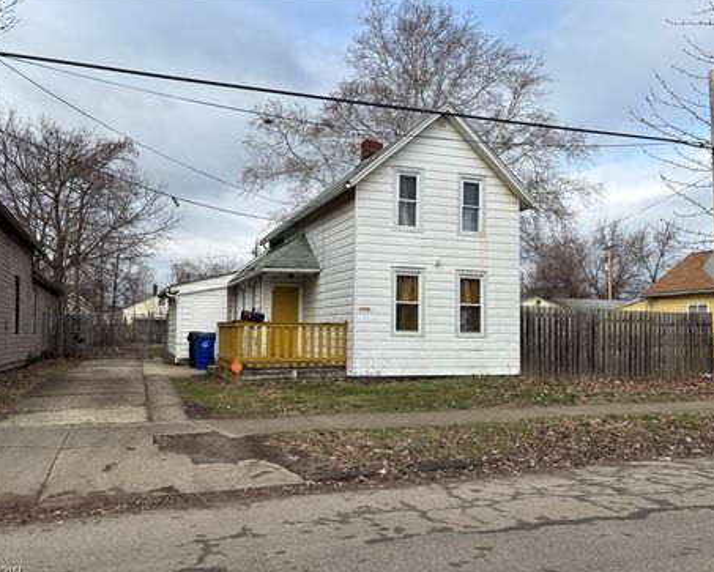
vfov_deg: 51.6
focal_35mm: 28
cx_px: 336
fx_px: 592
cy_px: 288
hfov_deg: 62.1
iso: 50
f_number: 1.6
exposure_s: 1/2639
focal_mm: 5.96
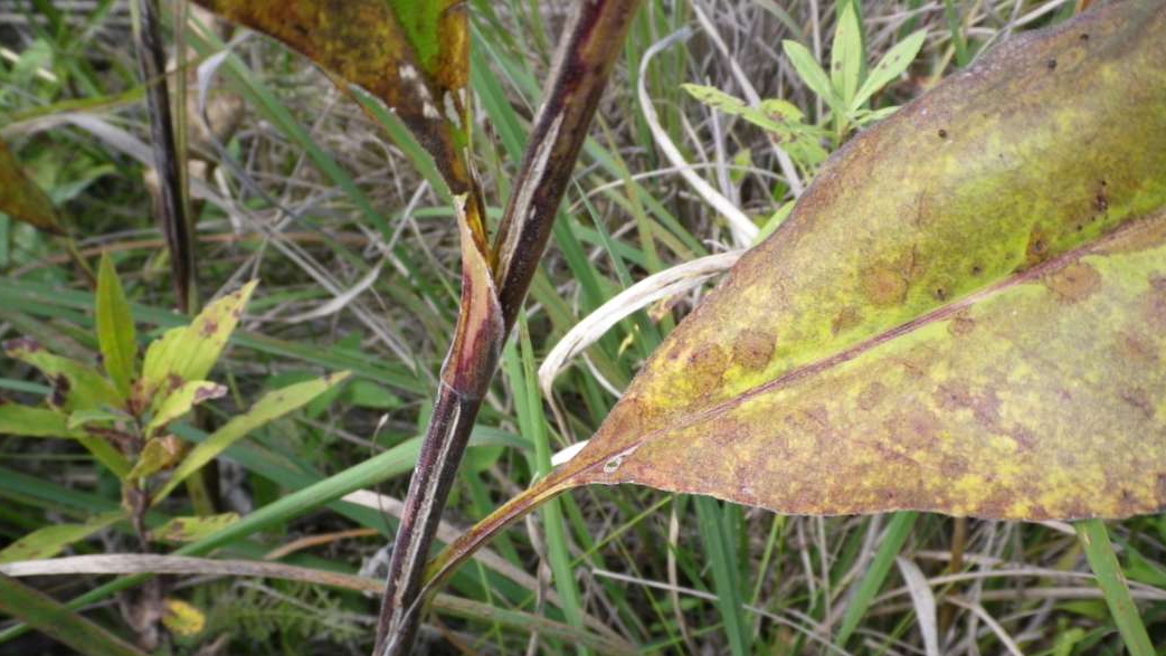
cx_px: 581
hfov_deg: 51.6
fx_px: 1206
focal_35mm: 39
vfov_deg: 30.4
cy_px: 393
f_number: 3.9
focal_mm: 6.36
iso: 80
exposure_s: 1/100
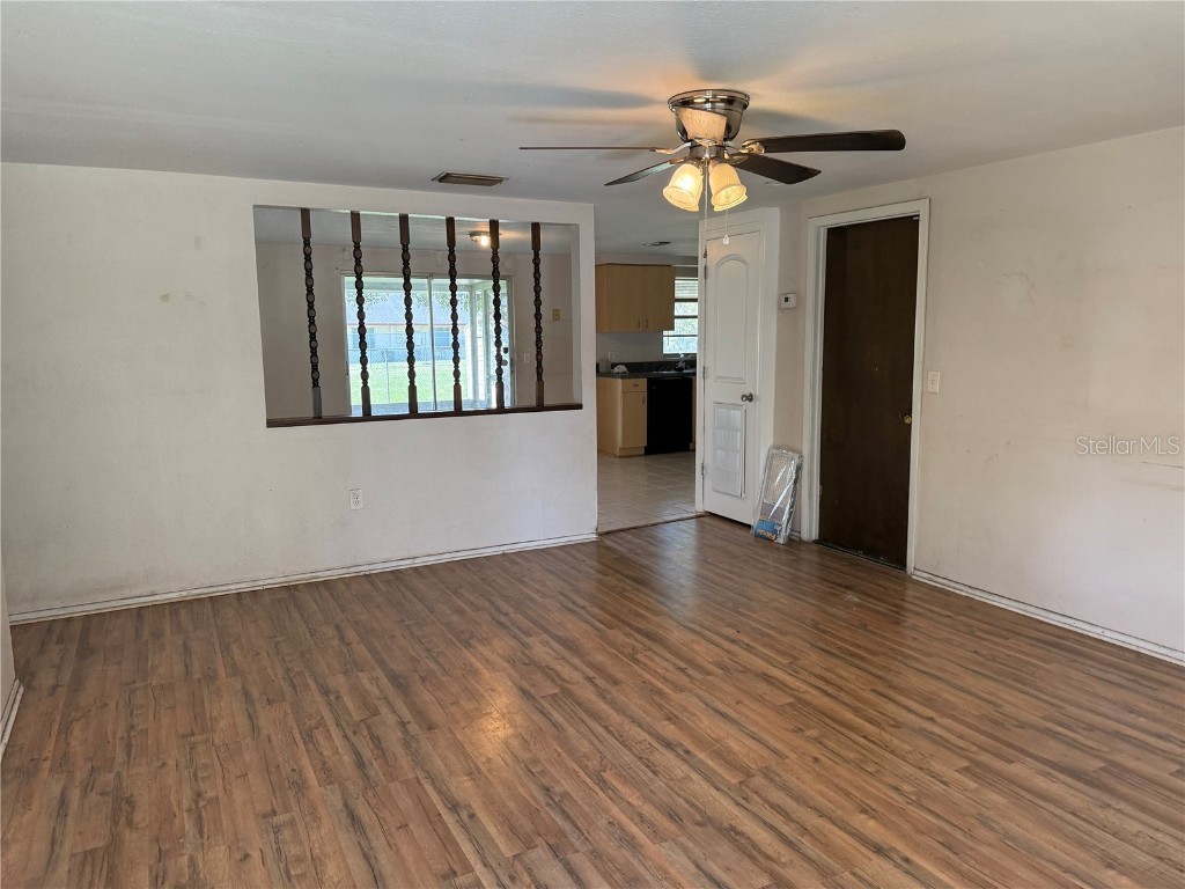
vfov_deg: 56.8
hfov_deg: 71.6
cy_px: 444
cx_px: 592
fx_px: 822
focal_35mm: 24
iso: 200
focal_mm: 6.76
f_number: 1.78
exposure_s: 1/128
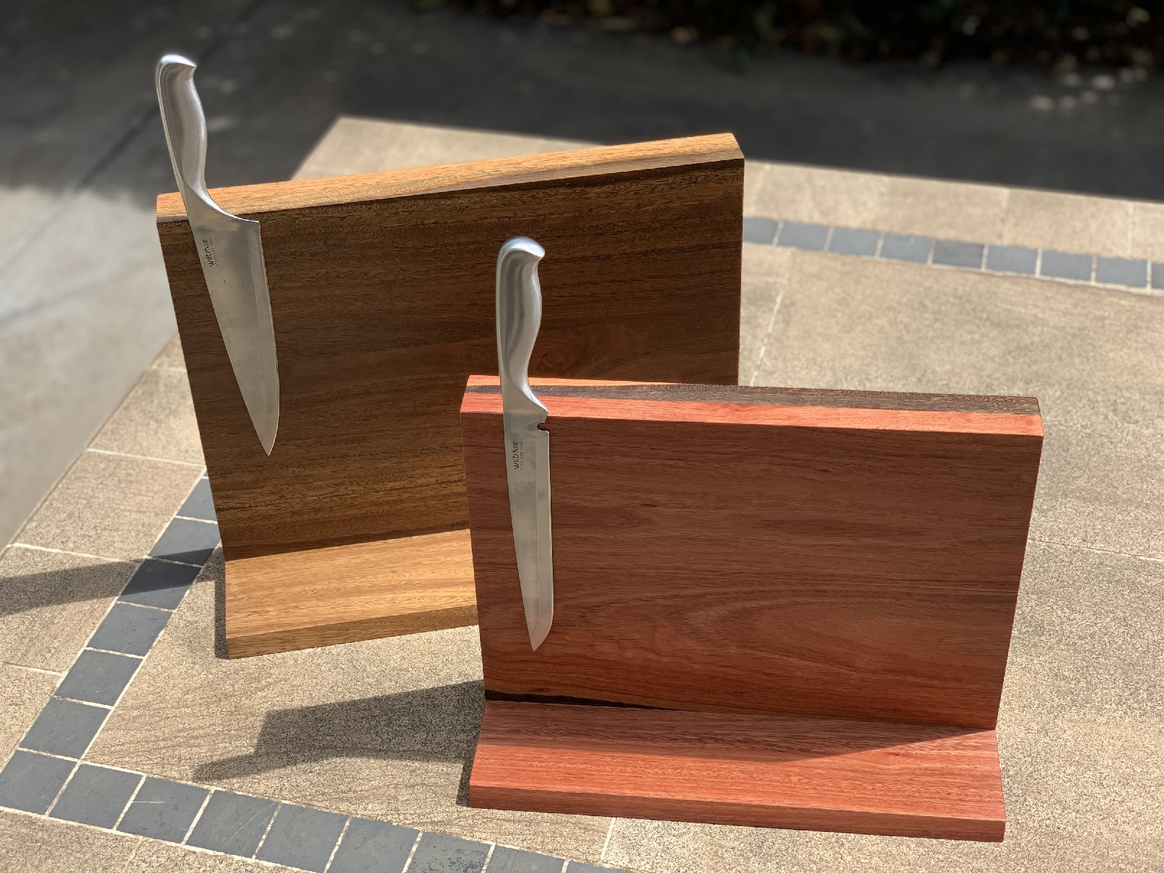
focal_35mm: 52
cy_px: 436
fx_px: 1749
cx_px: 582
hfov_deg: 36.8
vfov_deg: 28.0
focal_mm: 6
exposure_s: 1/615
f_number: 2.4
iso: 16
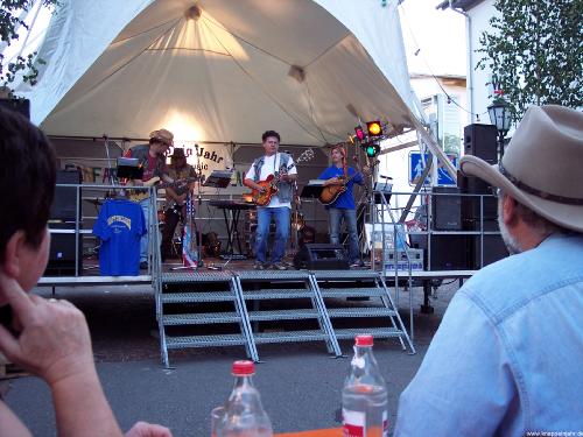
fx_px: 657
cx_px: 292
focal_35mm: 39
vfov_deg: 36.8
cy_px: 218
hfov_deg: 47.9
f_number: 2.8
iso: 100
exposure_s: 1/60
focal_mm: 8
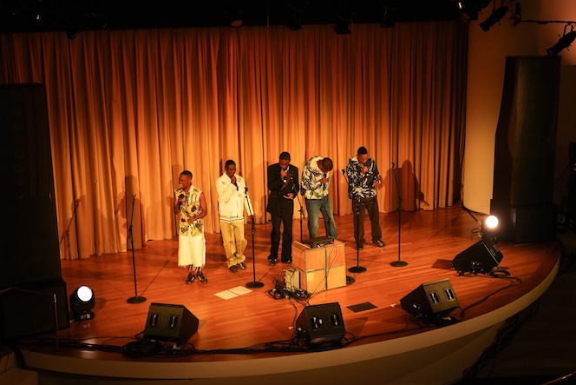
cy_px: 200
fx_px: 624
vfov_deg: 34.2
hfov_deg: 49.5
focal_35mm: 39
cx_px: 284
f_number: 3.5
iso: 1250
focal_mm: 37
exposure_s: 1/125
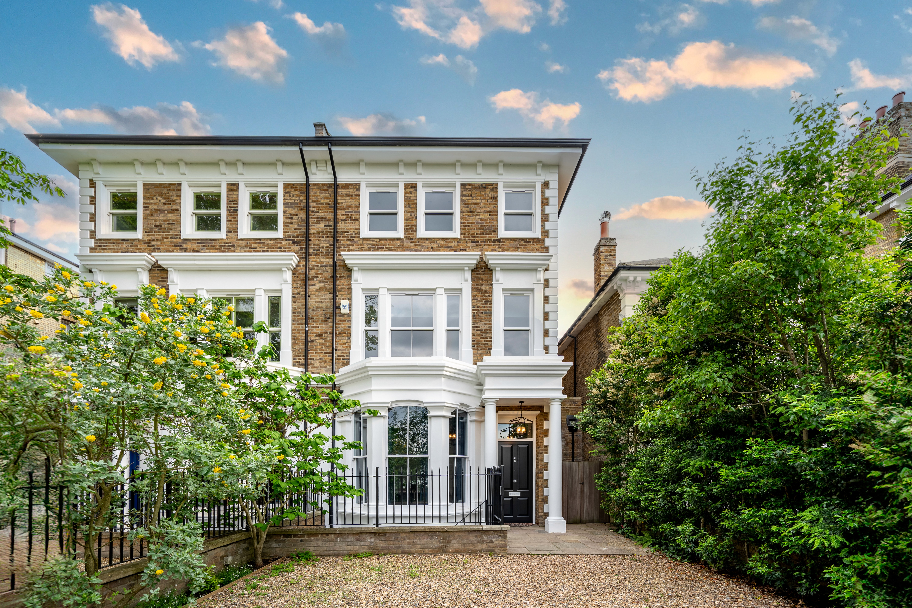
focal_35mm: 16
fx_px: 405
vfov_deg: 73.7
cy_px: 304
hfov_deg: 96.7
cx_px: 456
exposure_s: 1/50
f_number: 8
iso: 50
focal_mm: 16
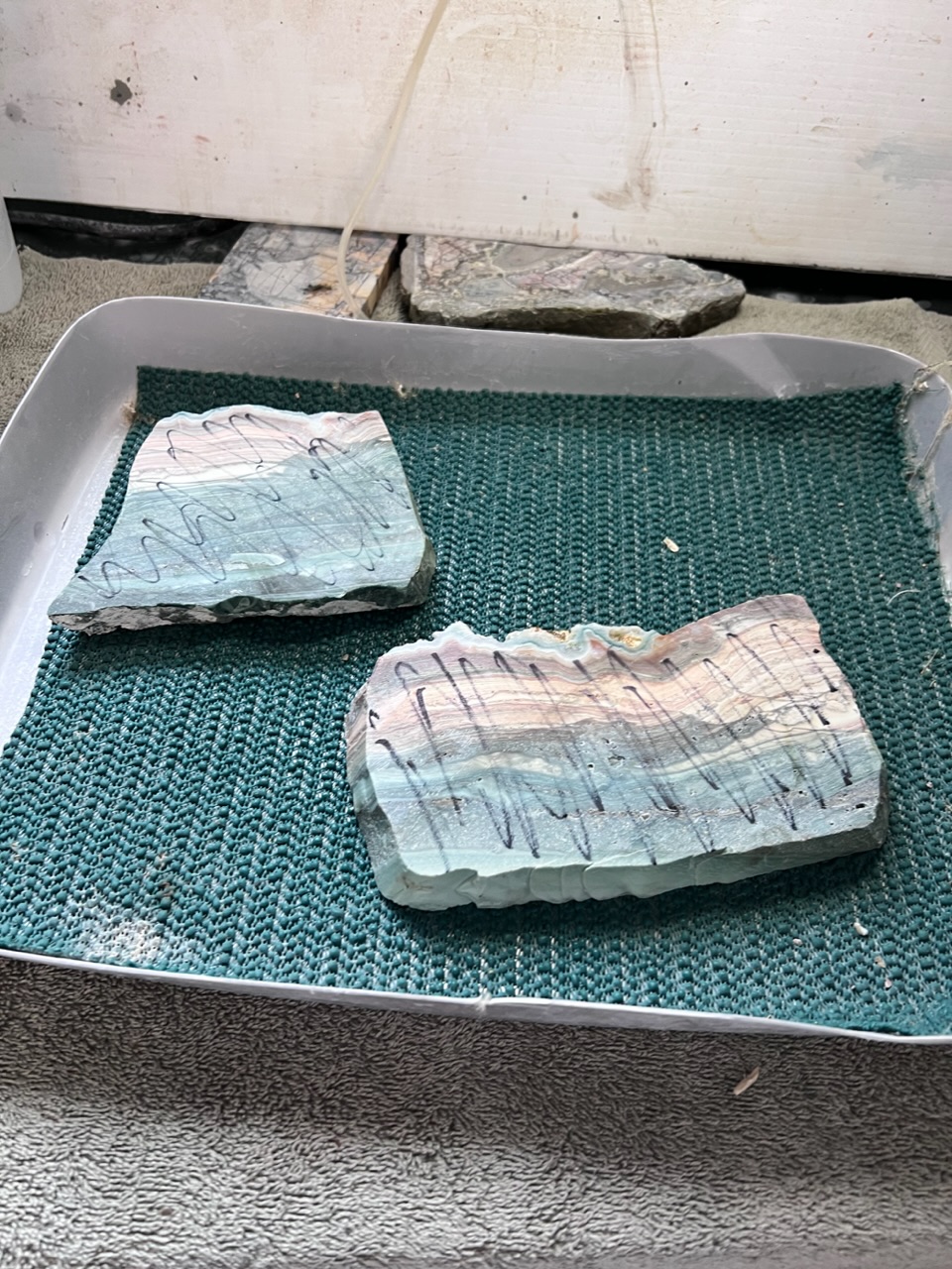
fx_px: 953
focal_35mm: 26
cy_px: 634
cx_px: 476
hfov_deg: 53.1
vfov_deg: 67.3
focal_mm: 5.7
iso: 100
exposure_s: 1/60
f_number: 1.5
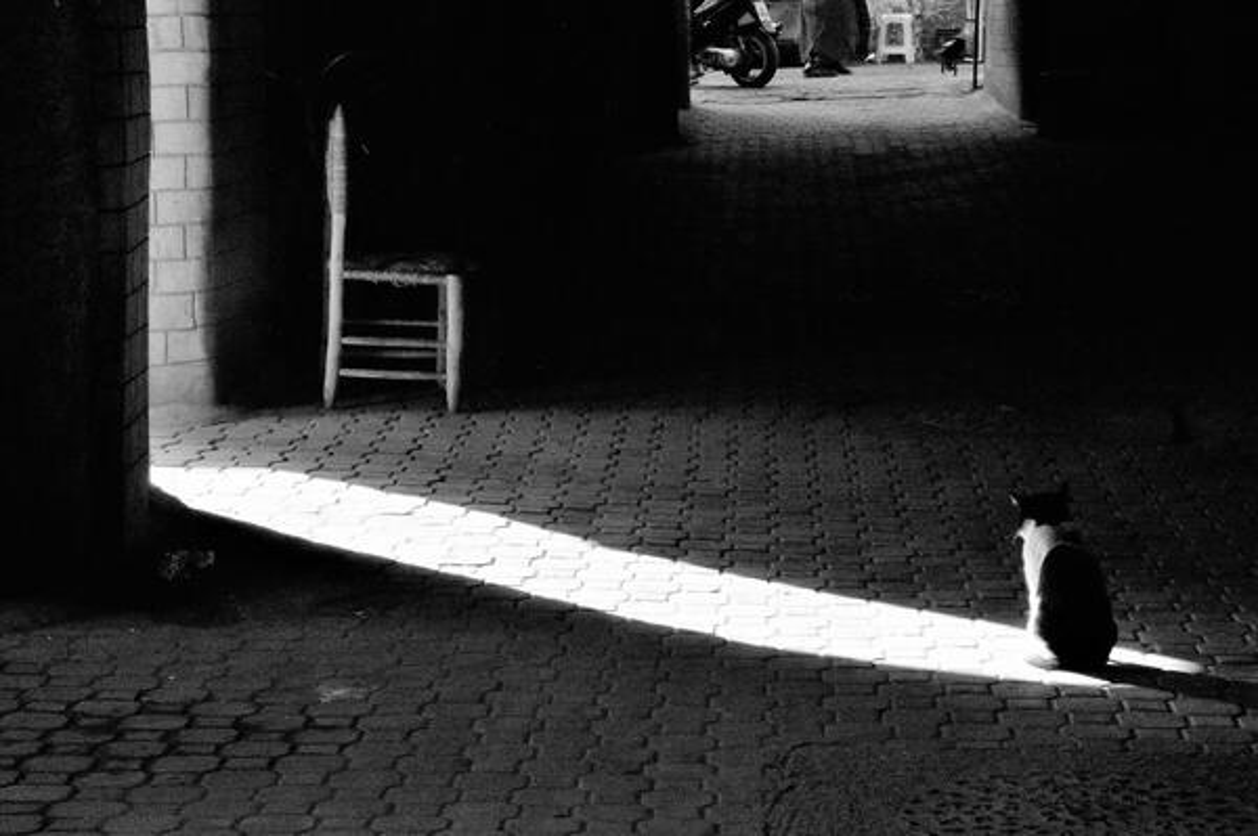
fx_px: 3457
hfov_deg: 20.6
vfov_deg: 13.8
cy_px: 418
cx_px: 629
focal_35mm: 99
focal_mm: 66
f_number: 36
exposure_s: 1/60
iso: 3200
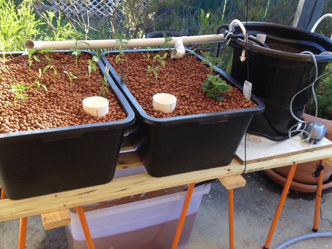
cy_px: 127
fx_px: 345
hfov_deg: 51.3
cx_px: 154
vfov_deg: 39.7
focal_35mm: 36
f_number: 2.4
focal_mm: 4.12
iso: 50
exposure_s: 1/120
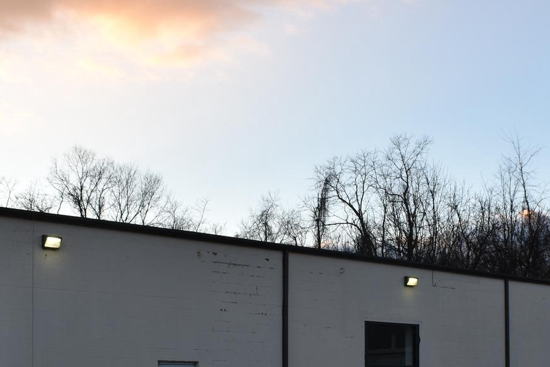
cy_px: 367
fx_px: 978
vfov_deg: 20.6
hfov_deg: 31.4
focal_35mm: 64
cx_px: 288
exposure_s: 1/125
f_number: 5.6
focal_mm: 18
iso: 140
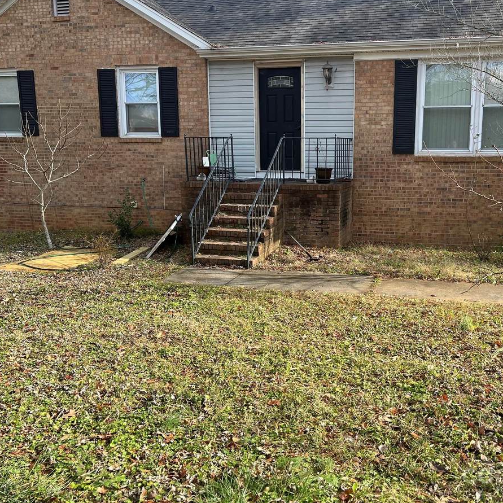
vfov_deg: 49.7
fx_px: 543
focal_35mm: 33
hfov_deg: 49.4
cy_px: 235
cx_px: 301
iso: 50
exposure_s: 1/705
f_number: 1.6
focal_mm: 5.1
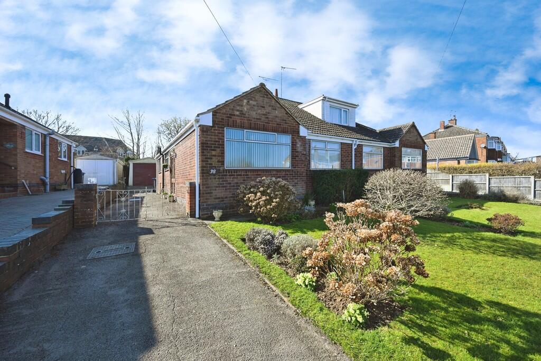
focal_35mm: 14
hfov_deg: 104.2
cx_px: 270
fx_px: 210
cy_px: 180
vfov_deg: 81.2
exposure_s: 1/200
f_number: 7.1
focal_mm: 14
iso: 100
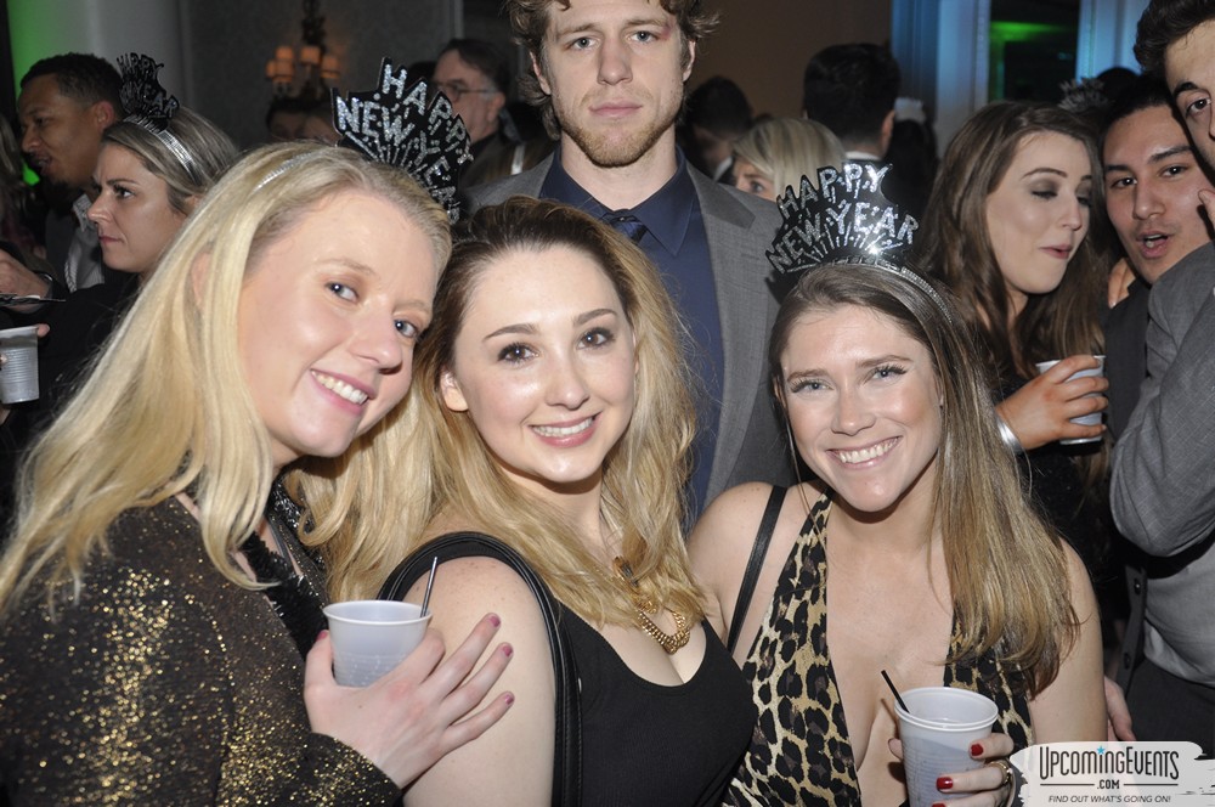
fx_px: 1719
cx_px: 608
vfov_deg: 26.4
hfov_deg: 38.9
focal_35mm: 51
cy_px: 404
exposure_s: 1/60
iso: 400
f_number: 5
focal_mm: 34
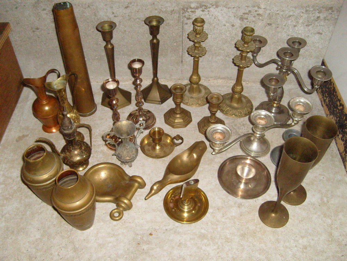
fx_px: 351
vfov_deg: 40.7
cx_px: 174
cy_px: 130
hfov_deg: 52.6
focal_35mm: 35
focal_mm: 5.8
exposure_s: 1/45
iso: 400
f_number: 2.8
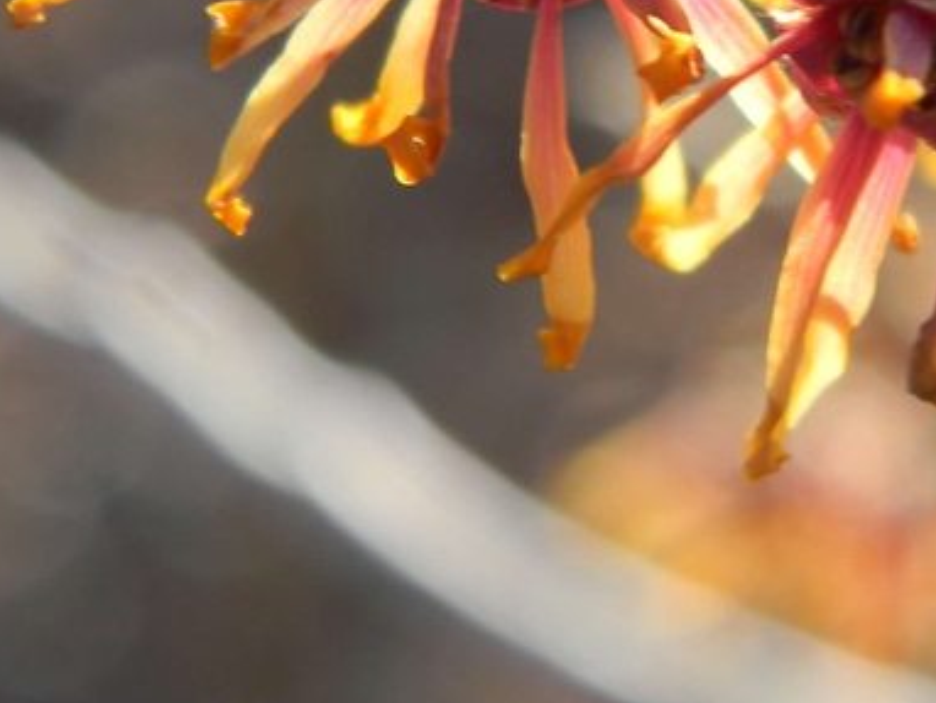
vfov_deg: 8.9
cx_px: 877
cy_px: -20
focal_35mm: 166
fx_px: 4491
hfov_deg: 11.8
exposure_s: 1/124
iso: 81
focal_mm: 15.1
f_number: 4.5
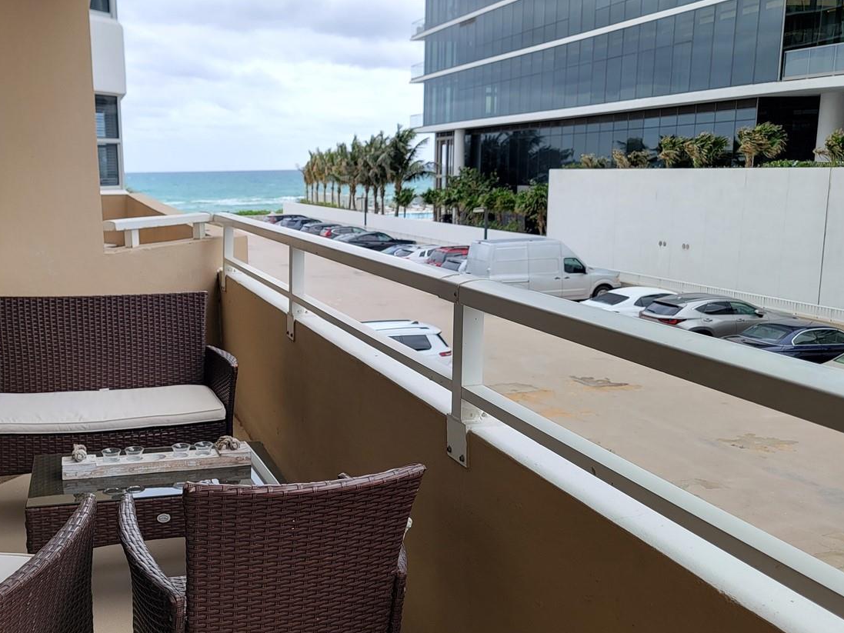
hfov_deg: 51.2
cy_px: 312
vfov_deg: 40.7
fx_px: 853
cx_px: 251
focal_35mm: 35
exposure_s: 1/120
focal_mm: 6.7
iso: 20
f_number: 1.8
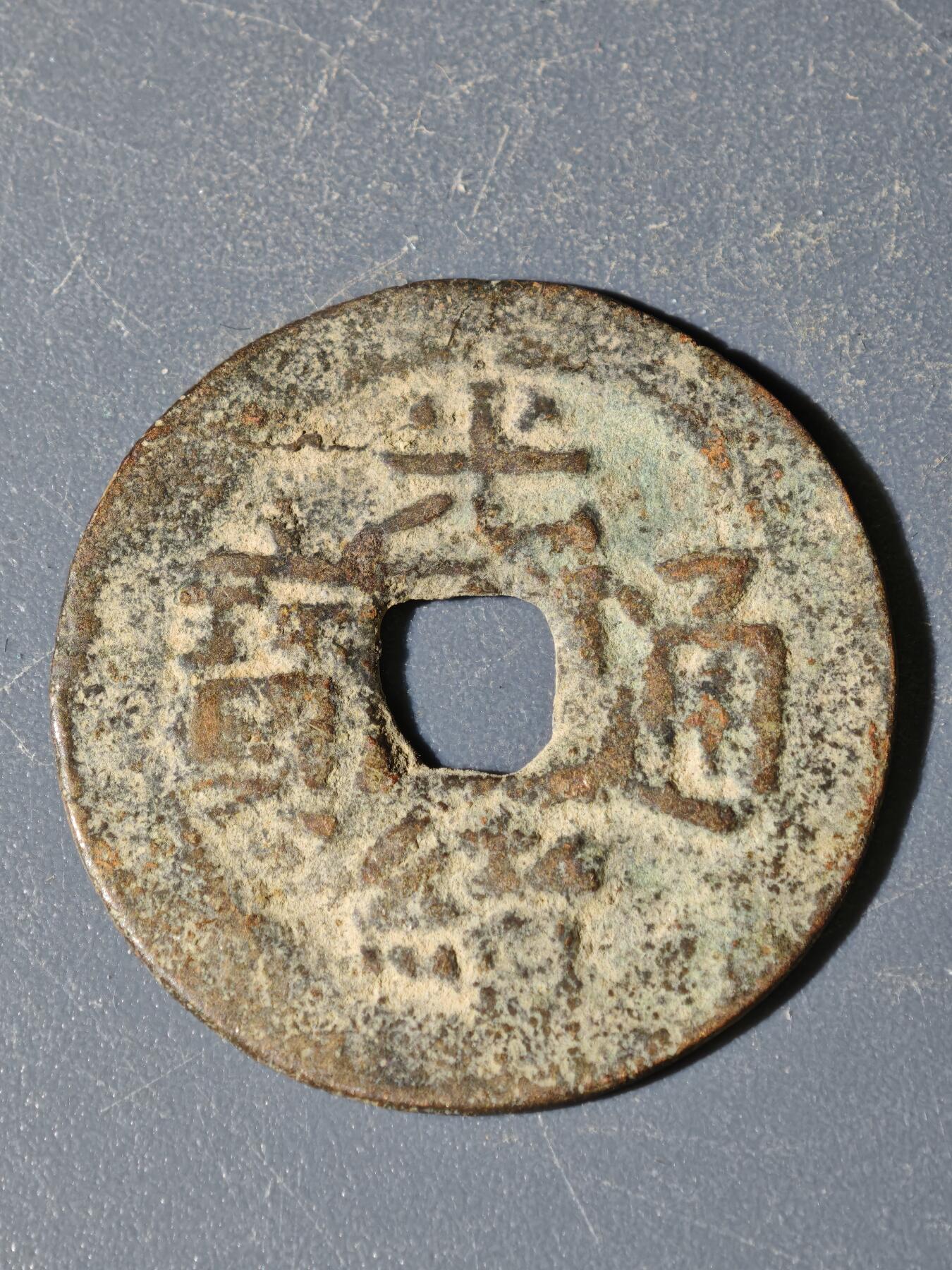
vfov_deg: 18.9
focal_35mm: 104
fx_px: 3814
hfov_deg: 14.2
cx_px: 476
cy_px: 635
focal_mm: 9
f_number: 2
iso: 400
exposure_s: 1/100
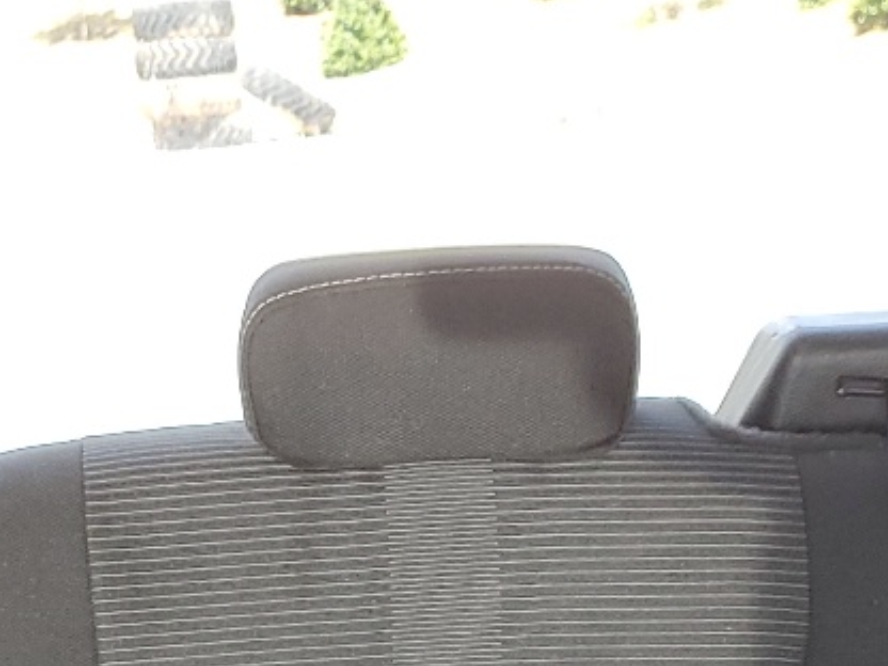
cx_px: 427
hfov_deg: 19.6
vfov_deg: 13.8
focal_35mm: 100
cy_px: 1037
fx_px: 2565
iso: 66
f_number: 1.5
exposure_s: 1/60.2
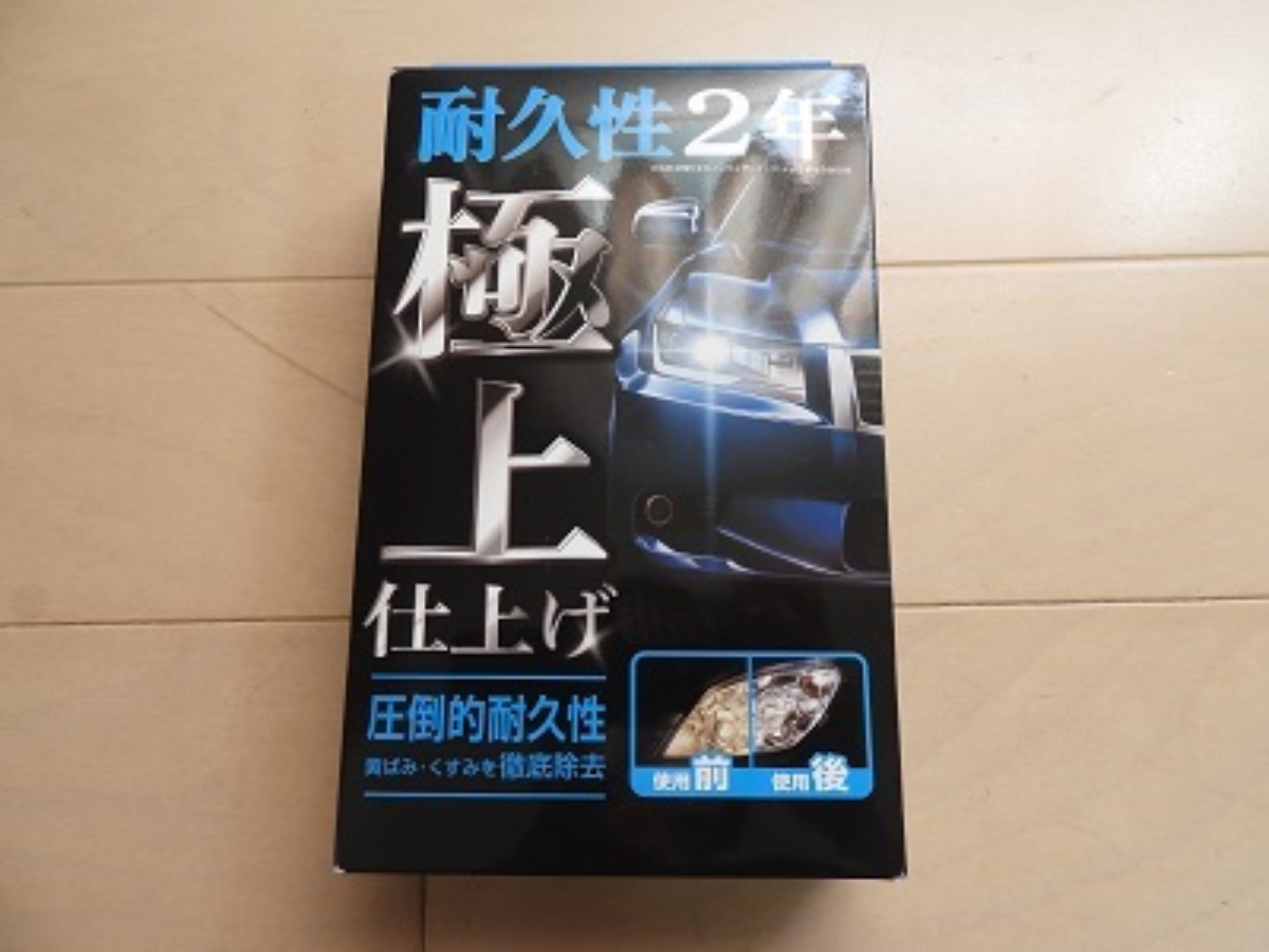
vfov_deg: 56.8
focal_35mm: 24
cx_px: 634
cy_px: 476
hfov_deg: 71.6
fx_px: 880
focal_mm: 4.3
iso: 160
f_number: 3.3
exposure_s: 1/30
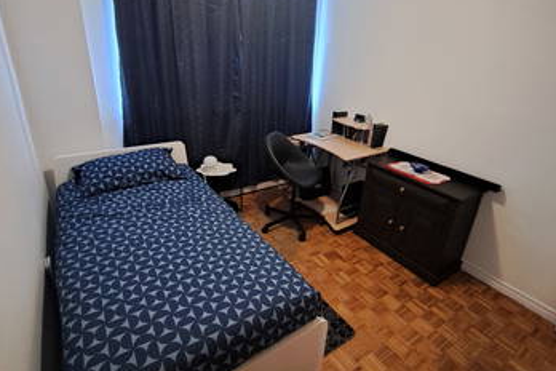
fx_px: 216
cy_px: 170
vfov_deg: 81.0
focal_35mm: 14
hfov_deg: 104.2
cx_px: 283
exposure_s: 1/24
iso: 400
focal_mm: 1.74
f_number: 2.2
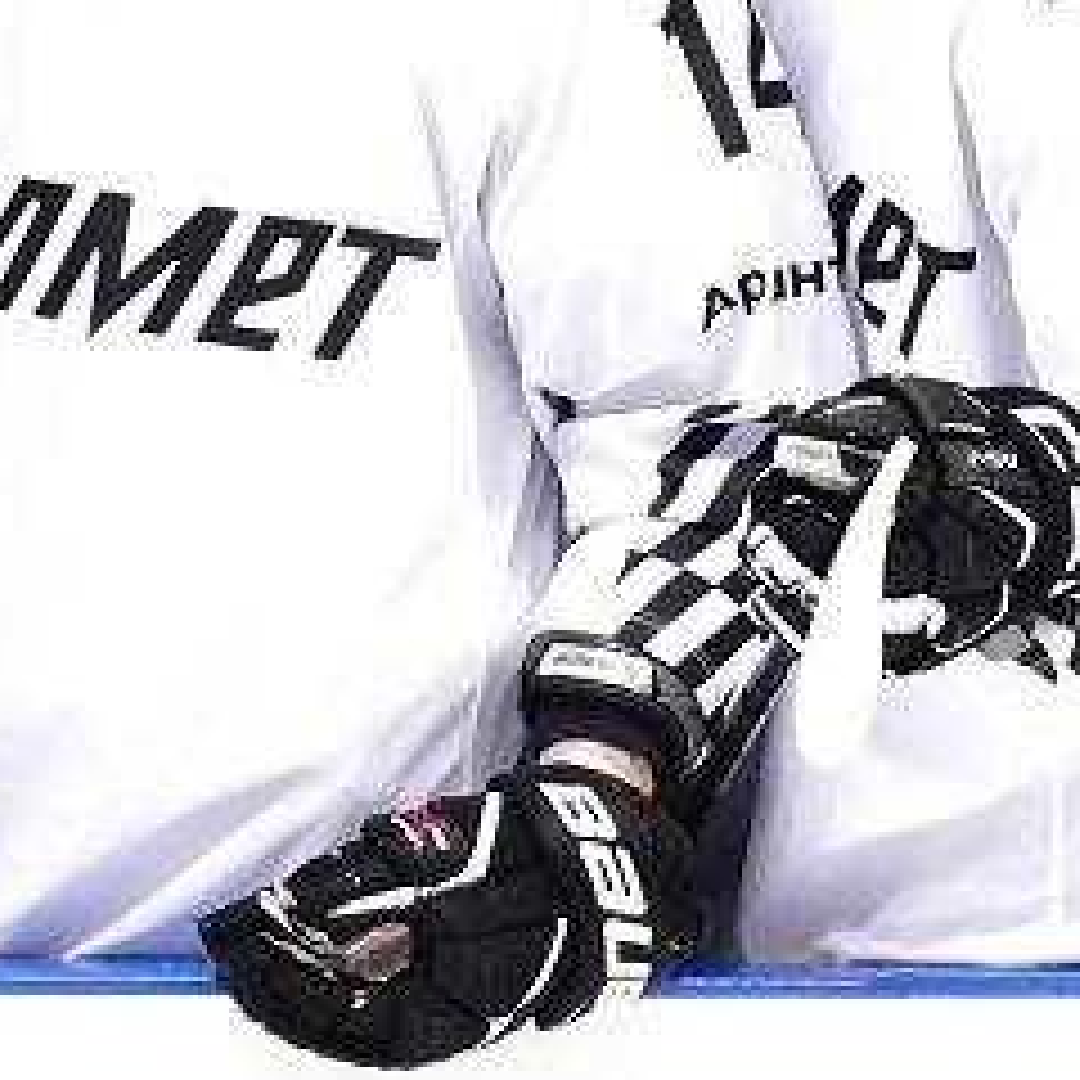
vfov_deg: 1.1
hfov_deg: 1.1
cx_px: 2192
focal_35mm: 1652
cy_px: -27
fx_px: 58313
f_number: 6.3
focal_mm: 312
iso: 4000
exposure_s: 1/200
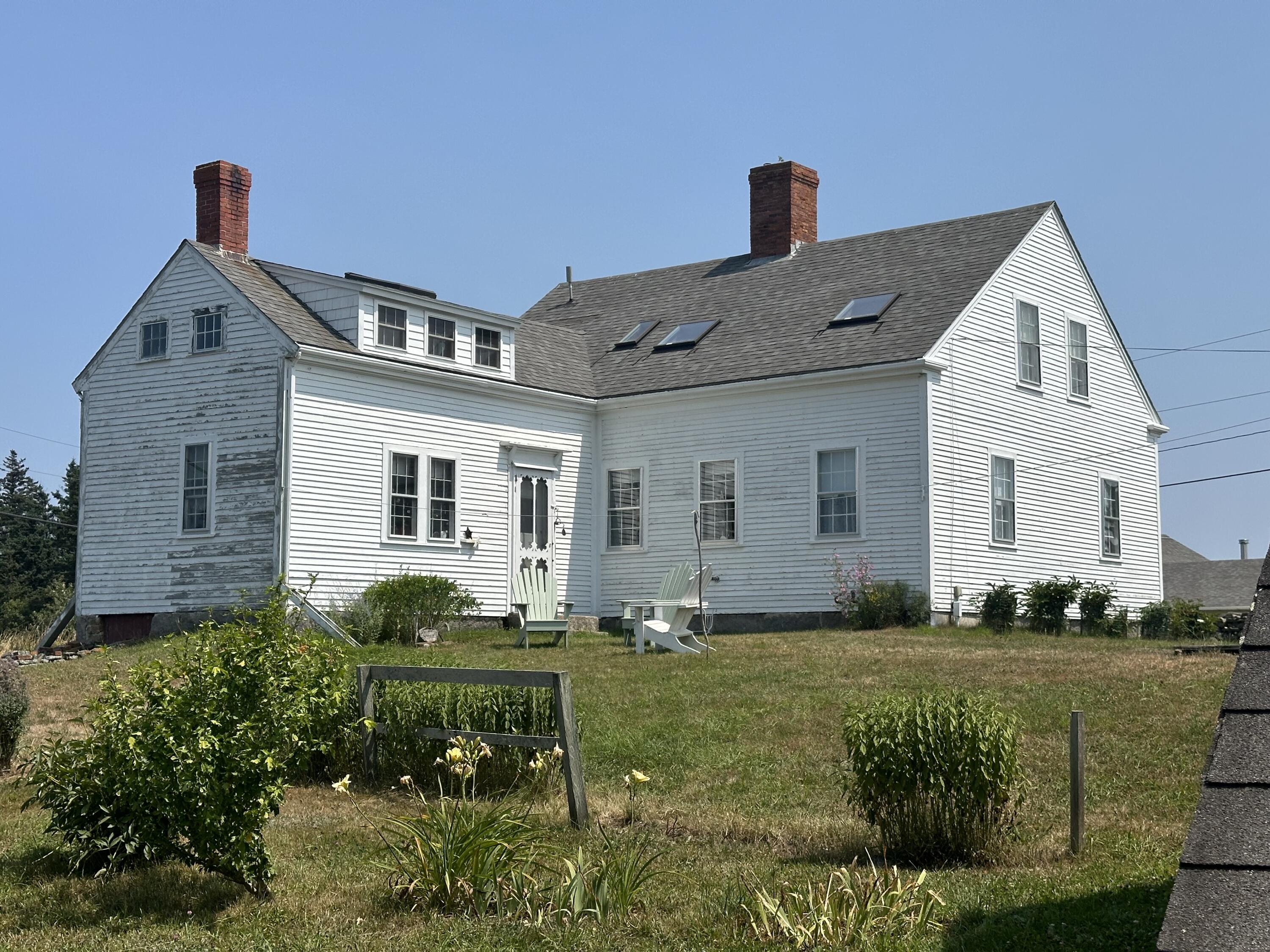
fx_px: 1761
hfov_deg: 39.7
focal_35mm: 48
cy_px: 476
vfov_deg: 30.3
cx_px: 635
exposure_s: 1/6211
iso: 64
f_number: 1.78
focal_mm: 6.86
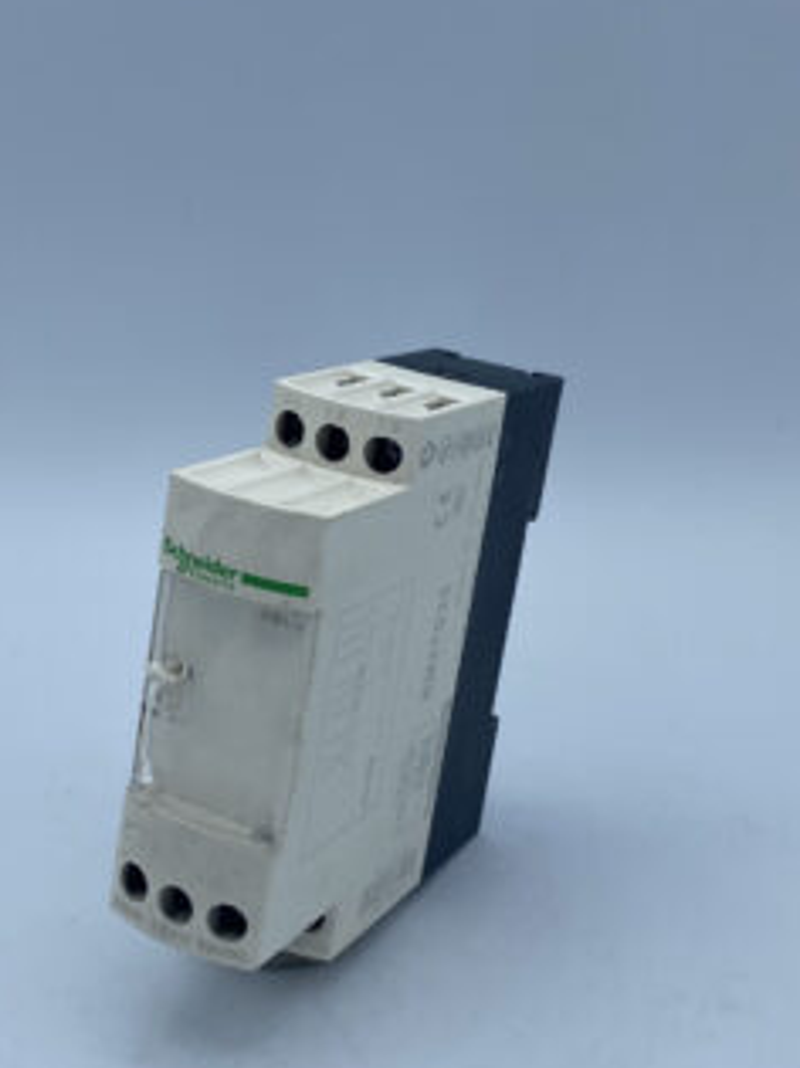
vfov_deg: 55.2
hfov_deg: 42.8
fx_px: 1018
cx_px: 336
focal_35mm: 33
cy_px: 604
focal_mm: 4.25
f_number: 1.8
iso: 32
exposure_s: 1/1653
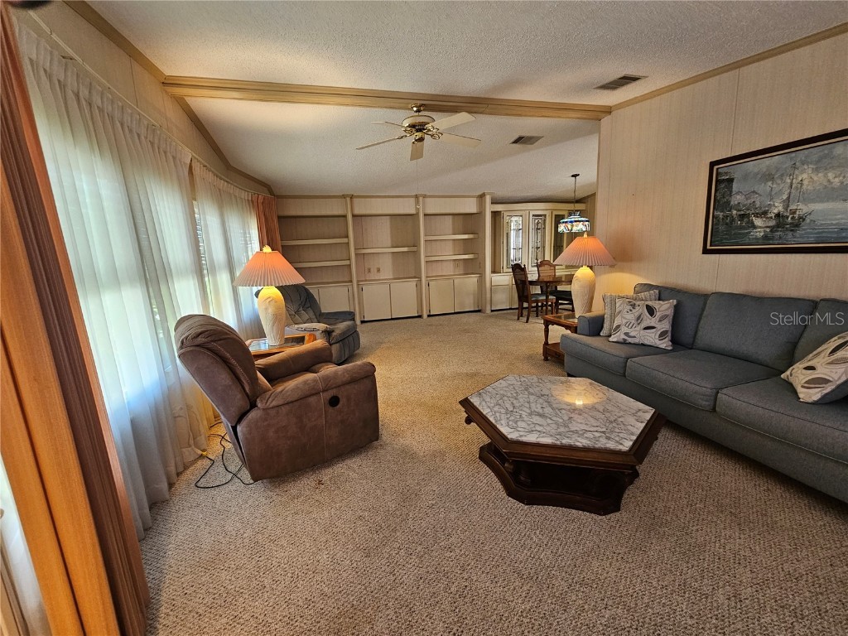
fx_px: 318
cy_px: 318
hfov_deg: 106.2
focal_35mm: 13
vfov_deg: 89.9
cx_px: 424
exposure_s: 1/60
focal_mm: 2.2
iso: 200
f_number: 2.2
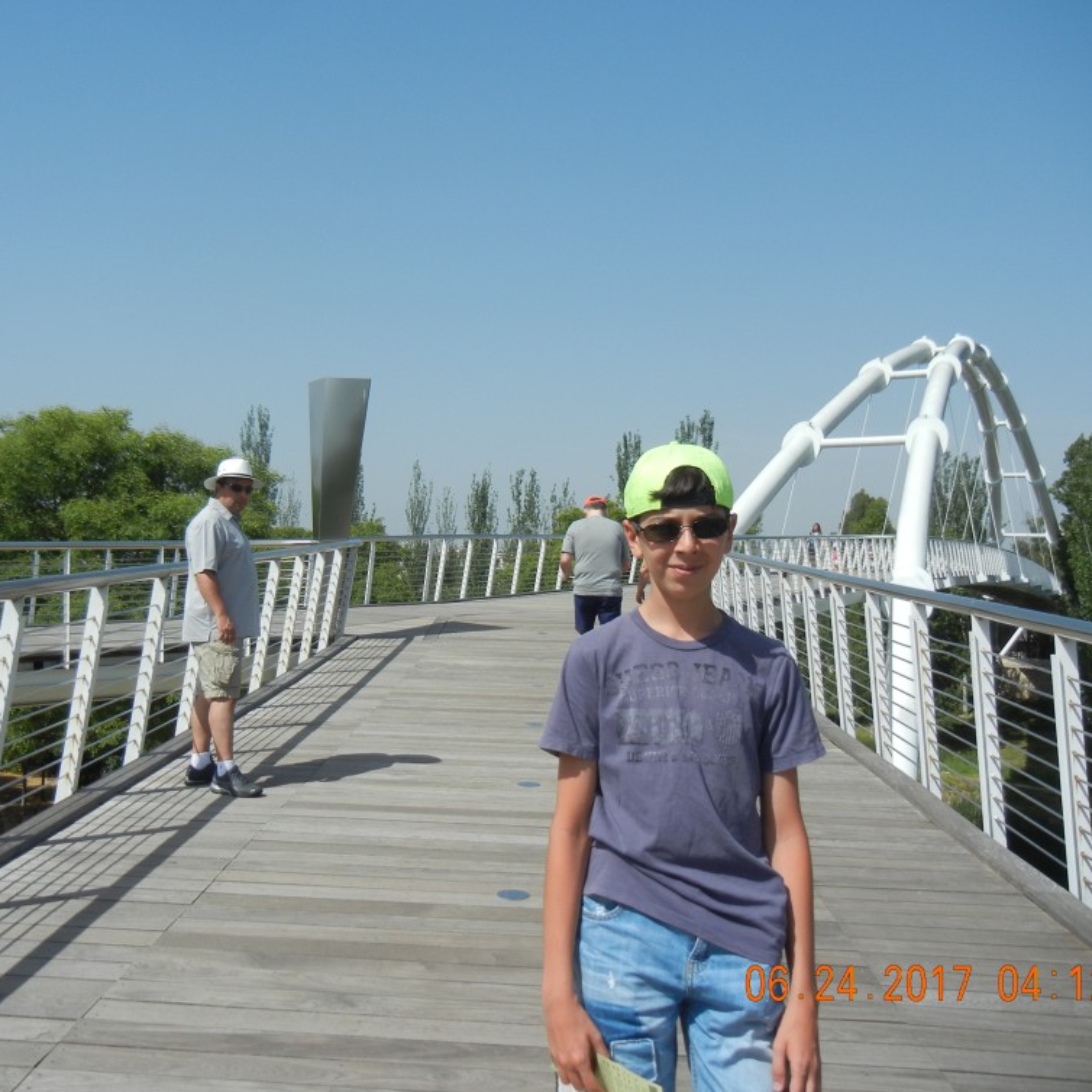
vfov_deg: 46.0
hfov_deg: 45.9
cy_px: 543
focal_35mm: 36
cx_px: 459
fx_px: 1285
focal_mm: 5.4
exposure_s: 1/579
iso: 160
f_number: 7
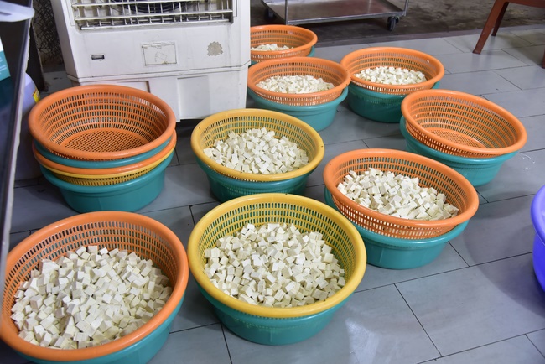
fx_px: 485
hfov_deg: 58.7
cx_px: 272
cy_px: 182
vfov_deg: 41.2
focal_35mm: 32
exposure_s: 1/50
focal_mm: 32
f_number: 4
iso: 1250
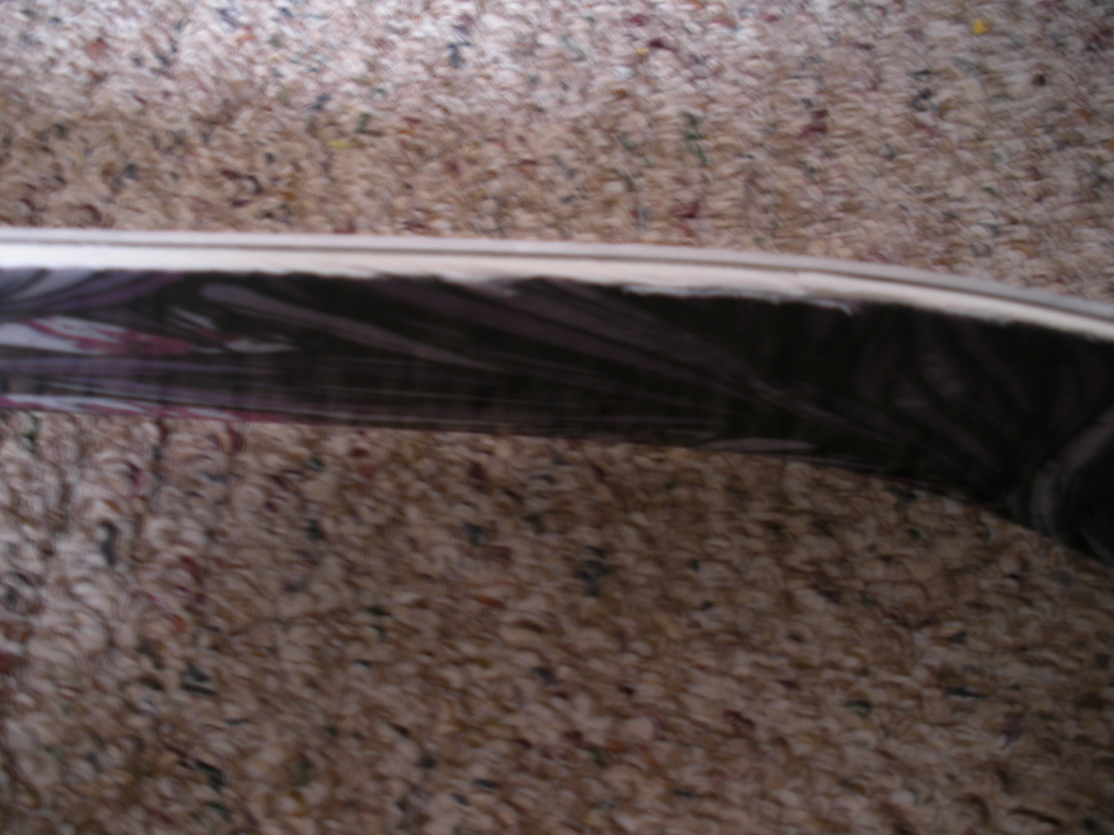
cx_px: 557
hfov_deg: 51.4
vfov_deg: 39.7
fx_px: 1159
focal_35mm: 36
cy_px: 418
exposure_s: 1/2
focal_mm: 6.3
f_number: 3.5
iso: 64
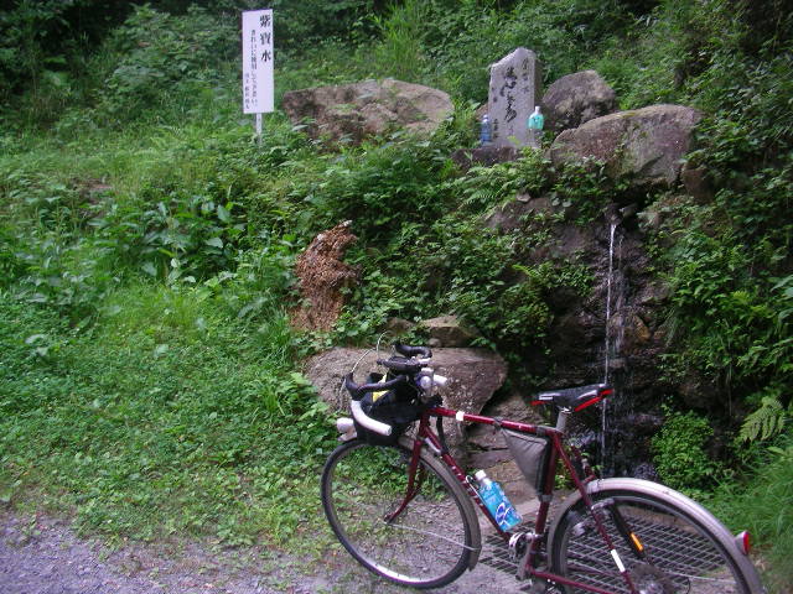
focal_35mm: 37
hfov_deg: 50.1
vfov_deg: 38.7
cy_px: 297
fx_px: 848
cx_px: 396
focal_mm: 5.7
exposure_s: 1/60
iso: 100
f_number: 2.8
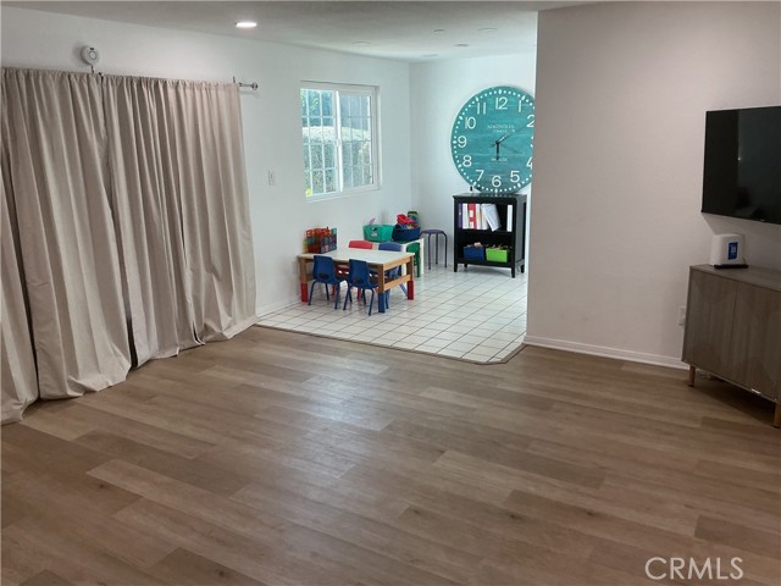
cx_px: 390
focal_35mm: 29
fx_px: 654
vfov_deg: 48.2
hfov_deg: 61.7
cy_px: 293
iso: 50
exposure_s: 1/120
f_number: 1.8
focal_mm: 3
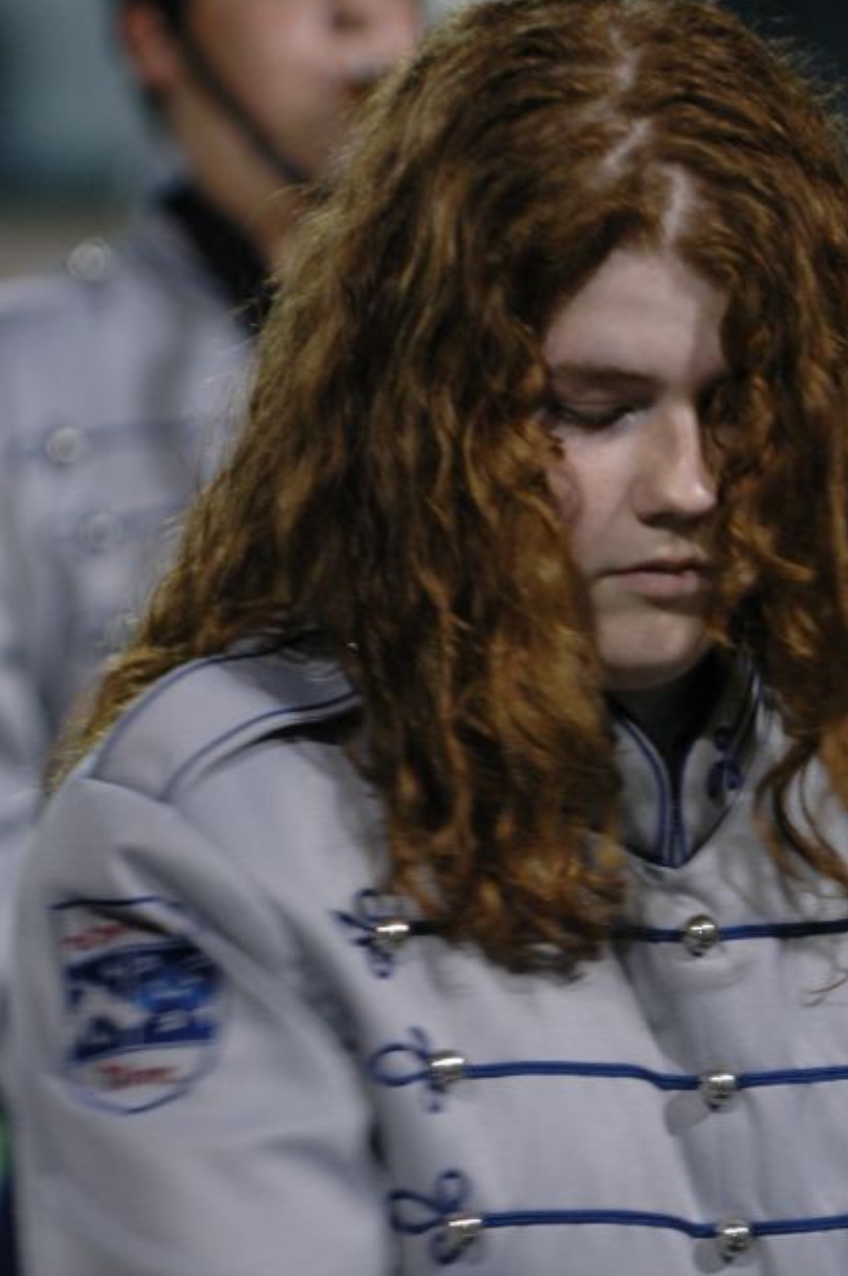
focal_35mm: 352
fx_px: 12465
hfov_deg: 3.9
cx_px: 570
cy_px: 1025
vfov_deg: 5.9
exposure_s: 1/60
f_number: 2.8
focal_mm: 140
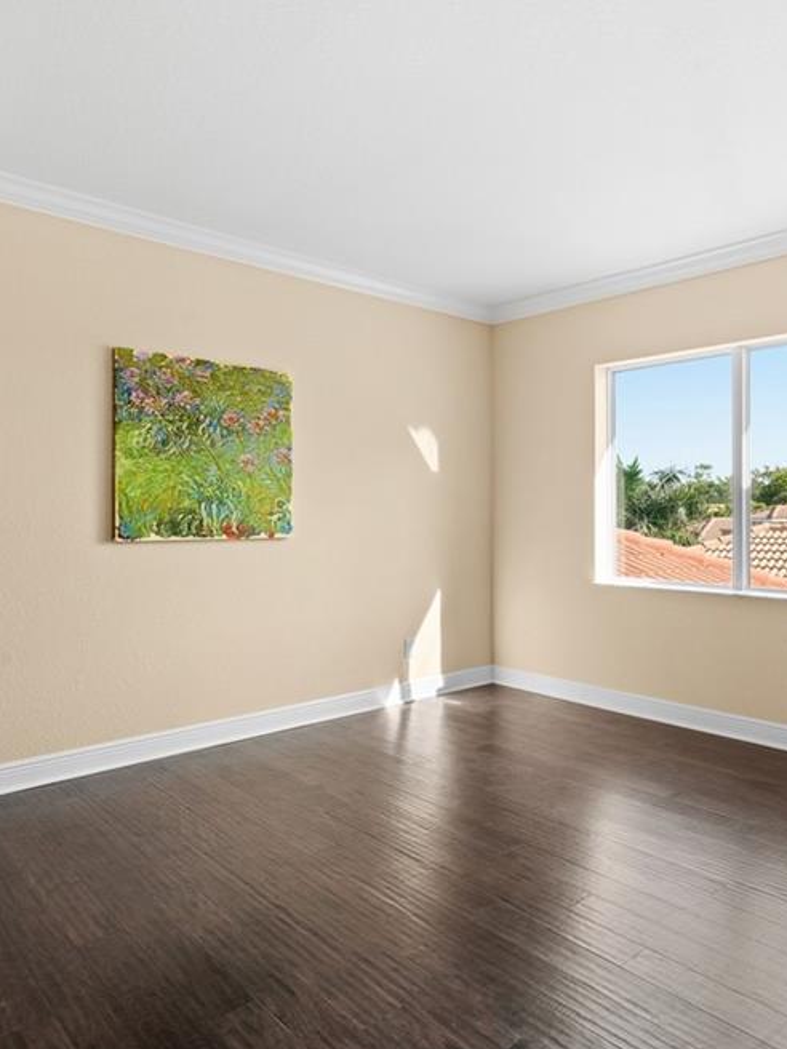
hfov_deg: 56.0
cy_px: 532
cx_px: 499
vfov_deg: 71.6
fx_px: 728
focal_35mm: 24
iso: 200
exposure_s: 1/5
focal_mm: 16
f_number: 9
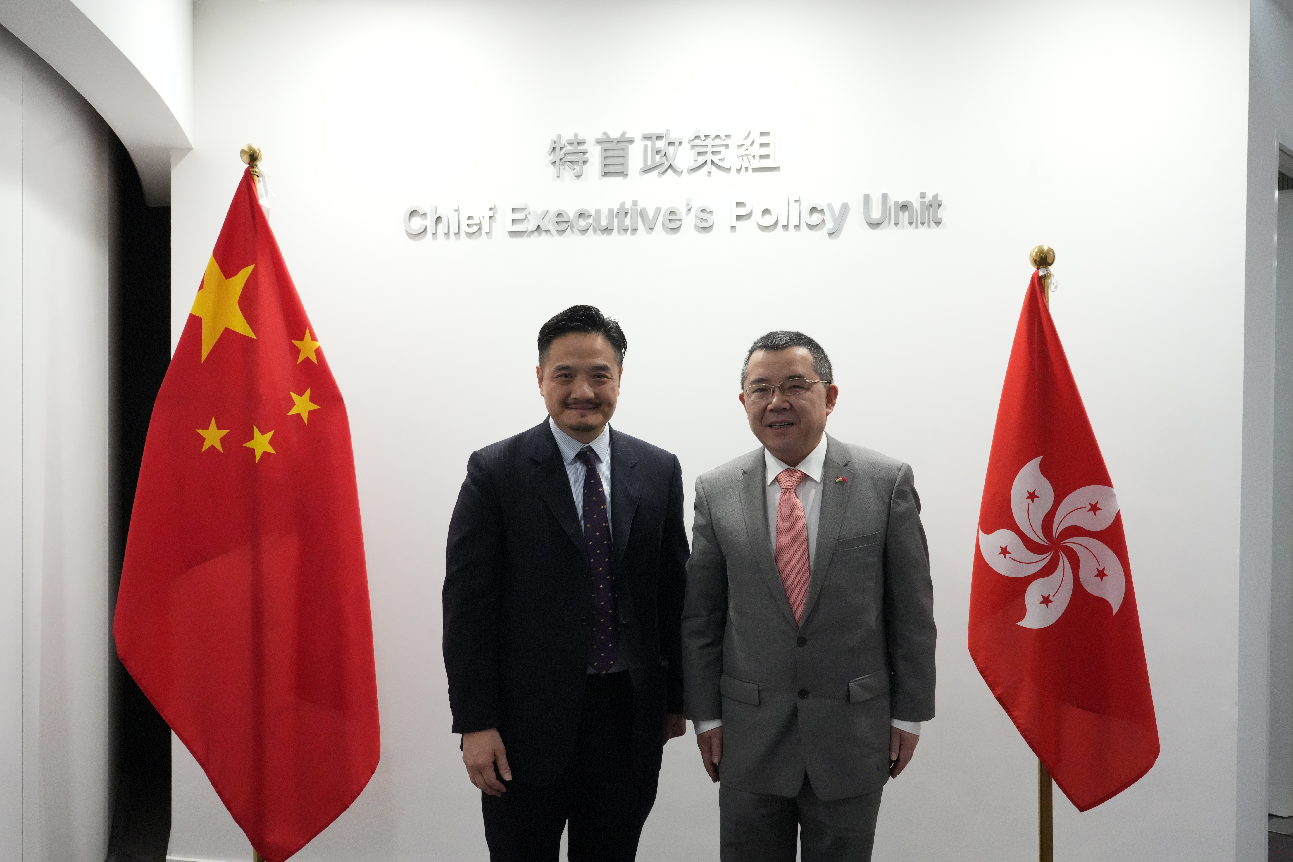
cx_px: 646
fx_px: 1149
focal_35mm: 32
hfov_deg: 58.7
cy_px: 431
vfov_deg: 41.1
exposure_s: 1/100
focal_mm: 32
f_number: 10
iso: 10000
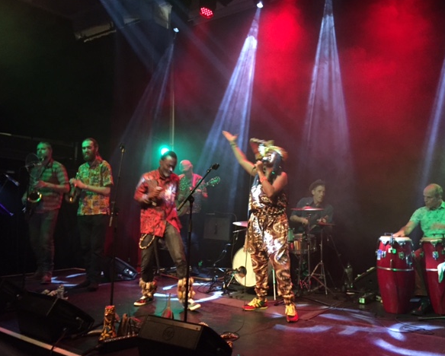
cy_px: 179
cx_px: 240
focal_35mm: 31
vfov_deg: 47.2
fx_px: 409
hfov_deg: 57.1
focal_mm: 4.15
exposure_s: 1/17
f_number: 2.2
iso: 500
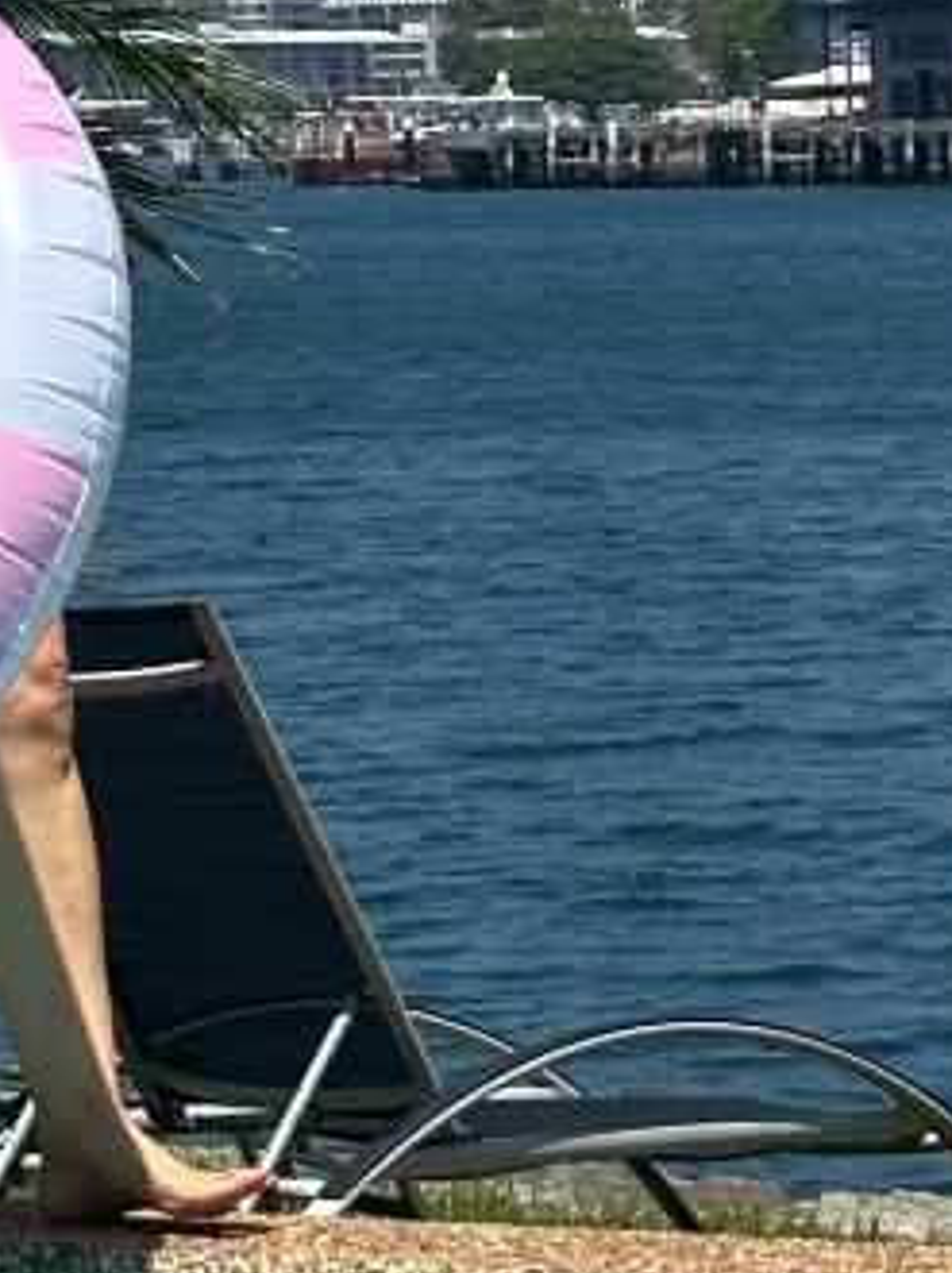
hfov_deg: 7.6
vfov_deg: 10.0
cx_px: 96
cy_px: -291
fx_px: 7123
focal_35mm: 194
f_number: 1.78
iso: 64
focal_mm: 6.86
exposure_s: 1/5263
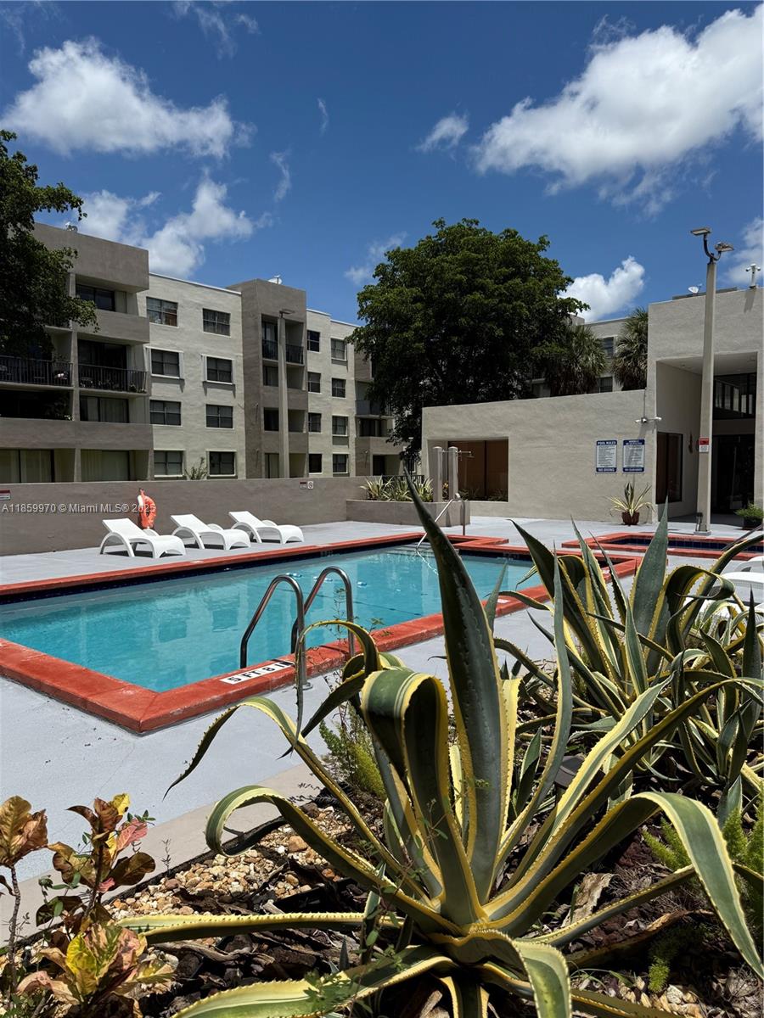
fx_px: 706
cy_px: 509
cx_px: 382
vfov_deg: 71.6
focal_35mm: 24
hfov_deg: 56.8
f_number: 1.78
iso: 80
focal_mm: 6.76
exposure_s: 1/9091
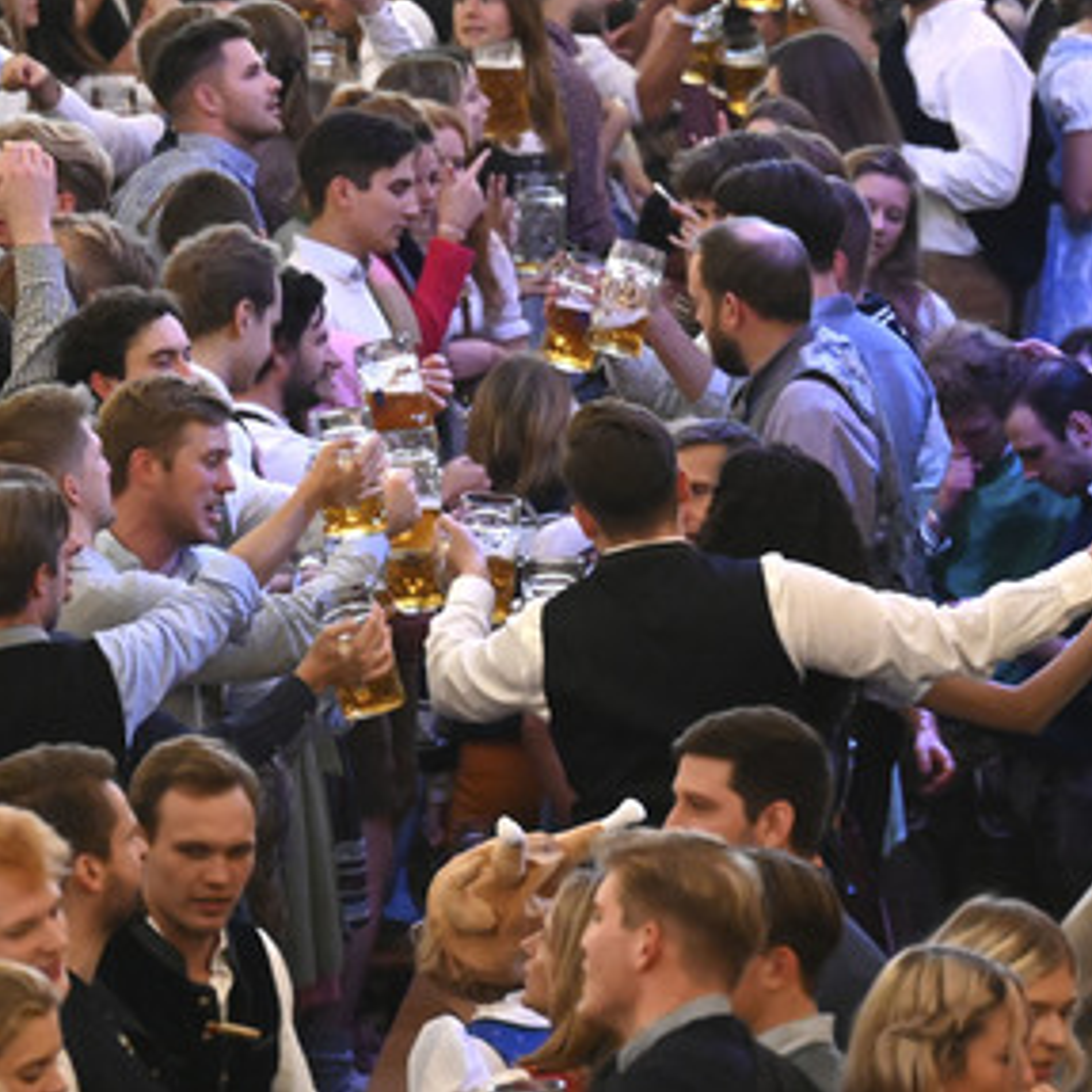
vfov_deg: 4.4
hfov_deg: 4.4
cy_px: 525
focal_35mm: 400
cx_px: 487
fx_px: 14276
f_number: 6.3
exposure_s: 1/160
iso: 12800
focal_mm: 200
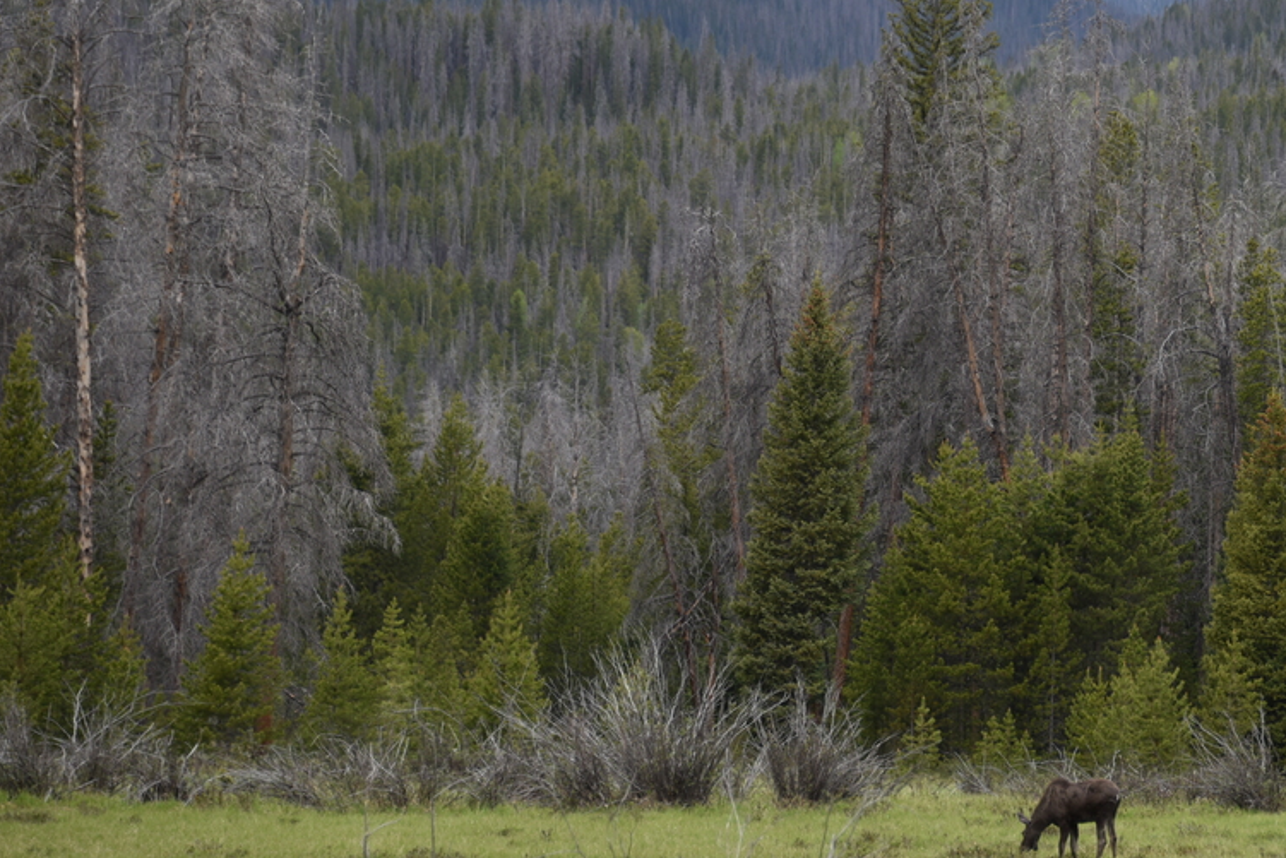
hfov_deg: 8.3
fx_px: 8825
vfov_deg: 5.6
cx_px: 1031
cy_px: 252
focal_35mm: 247
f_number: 5.6
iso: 140
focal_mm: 145
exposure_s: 1/320
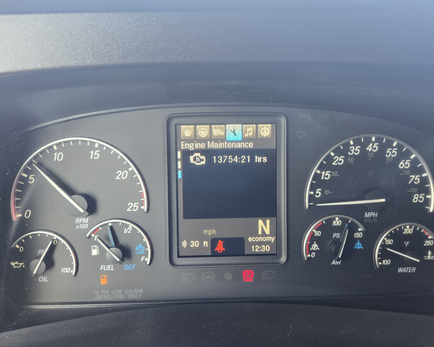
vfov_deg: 58.8
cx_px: 211
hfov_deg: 70.3
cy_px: 173
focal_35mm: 24
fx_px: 308
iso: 250
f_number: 1.8
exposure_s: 1/120
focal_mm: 5.4
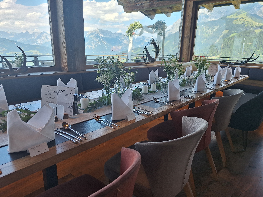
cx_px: 132
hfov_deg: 73.9
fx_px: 175
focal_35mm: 23
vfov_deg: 58.9
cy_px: 98
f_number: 1.8
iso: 40
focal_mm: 5.54
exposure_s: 1/301
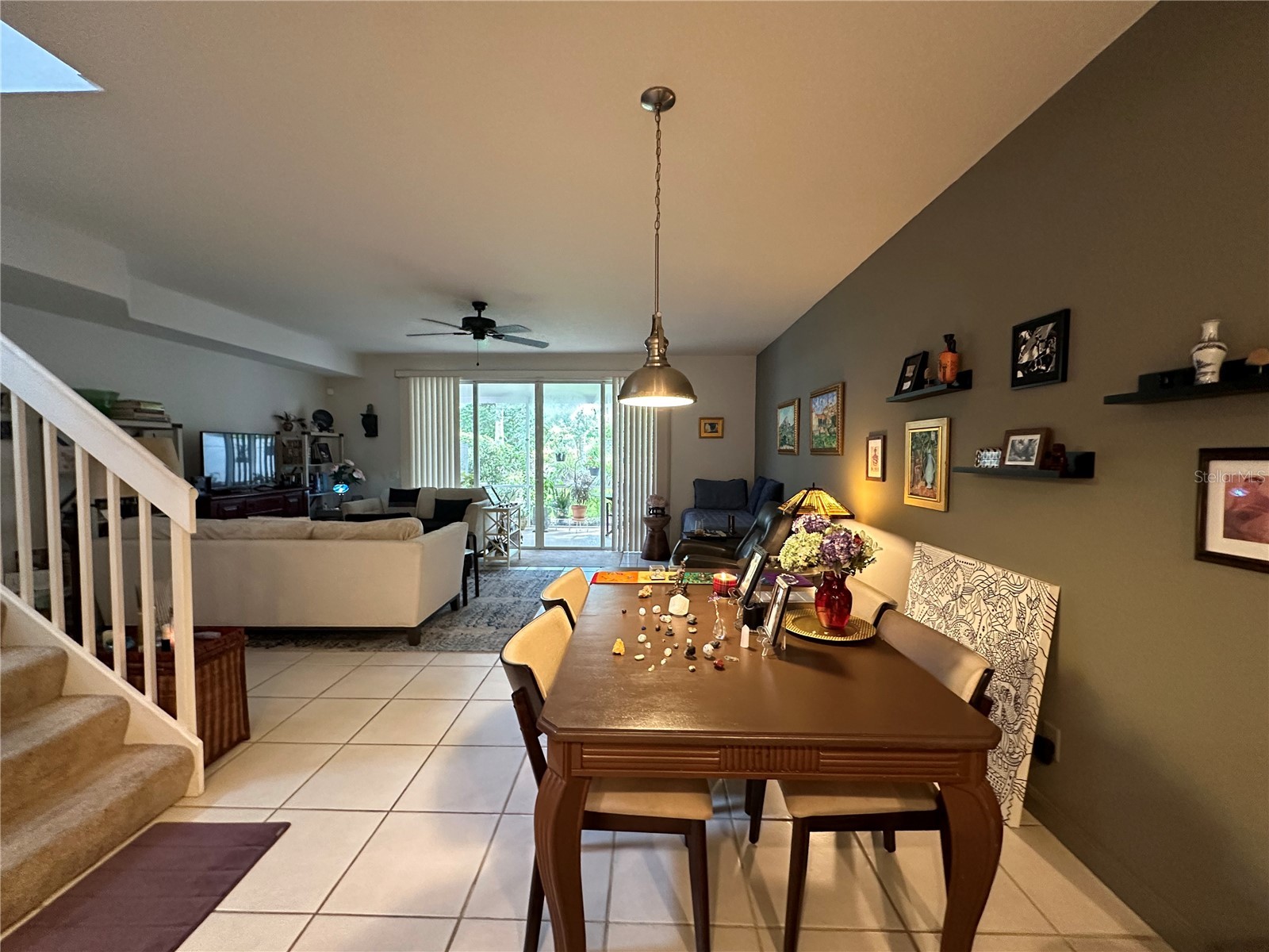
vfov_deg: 85.7
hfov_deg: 102.1
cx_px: 634
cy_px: 476
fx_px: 513
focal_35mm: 14
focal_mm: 2.22
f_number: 2.2
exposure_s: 1/60
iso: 640
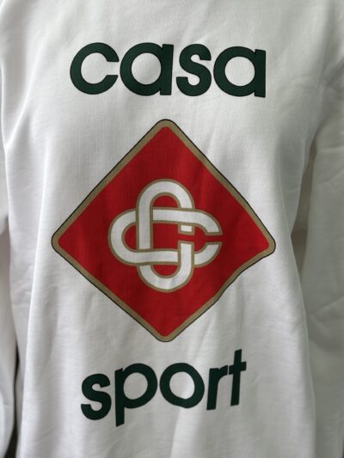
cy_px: 229
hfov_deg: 28.0
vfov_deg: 36.8
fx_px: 689
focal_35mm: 52
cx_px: 172
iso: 32
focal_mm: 5.96
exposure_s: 1/100
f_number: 1.6
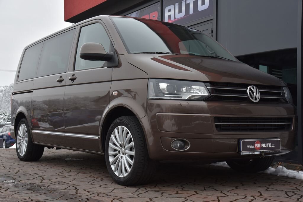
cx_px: 152
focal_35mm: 48
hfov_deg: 41.1
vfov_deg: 28.1
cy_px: 101
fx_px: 404
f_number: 8
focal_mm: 48
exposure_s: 1/250
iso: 500
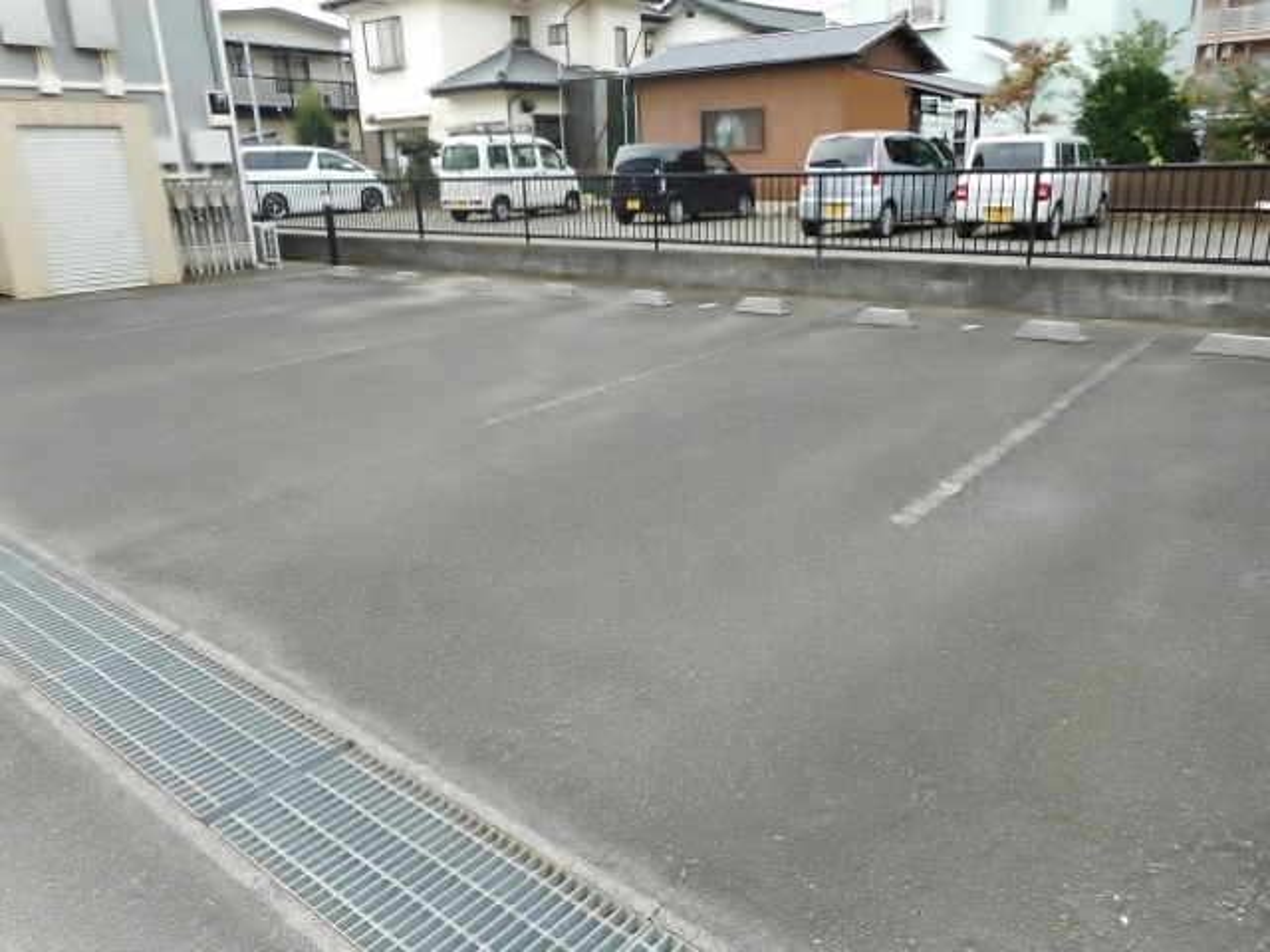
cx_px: 635
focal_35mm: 25
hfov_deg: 69.4
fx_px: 917
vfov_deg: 54.9
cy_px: 476
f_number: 3.7
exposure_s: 1/200
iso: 80
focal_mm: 4.5
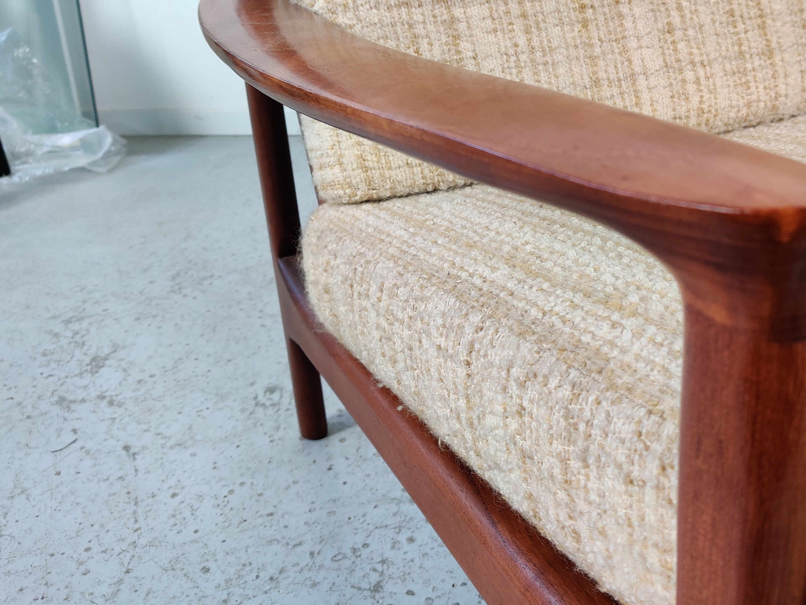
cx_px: 495
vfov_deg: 38.5
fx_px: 861
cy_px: 233
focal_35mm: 37
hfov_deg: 49.7
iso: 250
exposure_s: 1/100
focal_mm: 4.75
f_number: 1.65
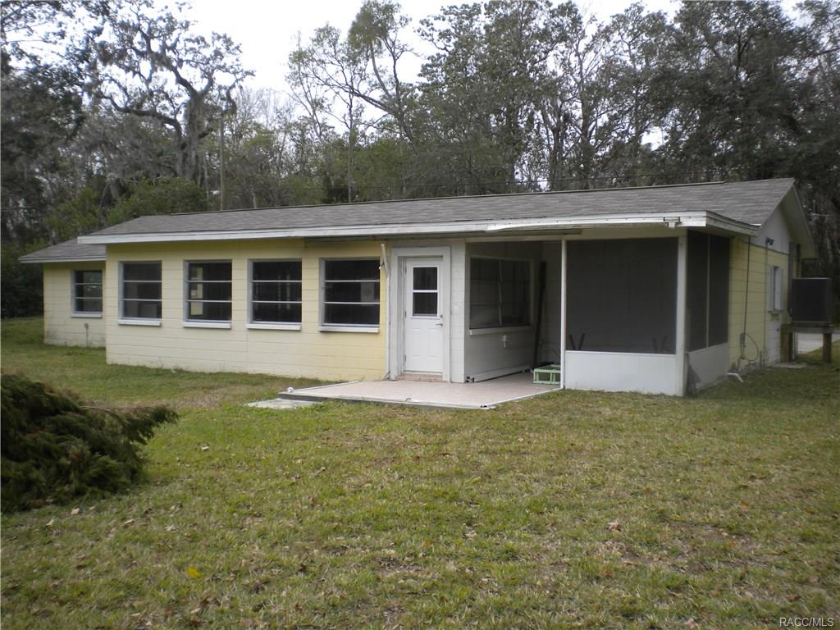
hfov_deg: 52.6
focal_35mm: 35
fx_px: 849
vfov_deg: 40.7
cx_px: 420
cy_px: 315
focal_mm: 6.3
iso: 80
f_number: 4.6
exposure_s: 1/236
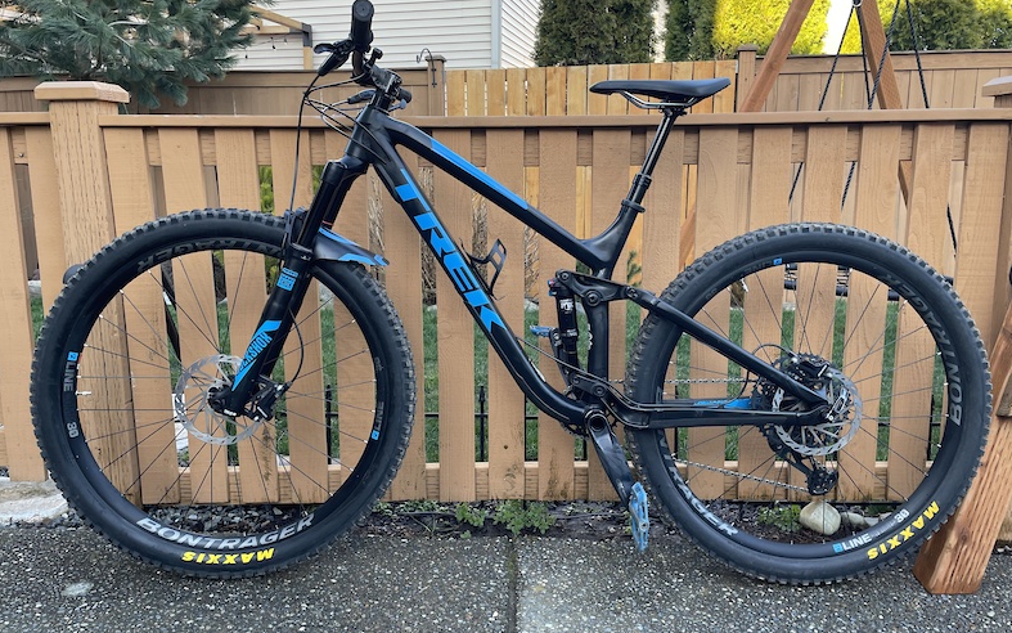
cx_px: 512
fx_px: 772
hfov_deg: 66.5
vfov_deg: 44.5
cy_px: 293
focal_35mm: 28
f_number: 1.6
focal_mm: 4.2
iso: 40
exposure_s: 1/121
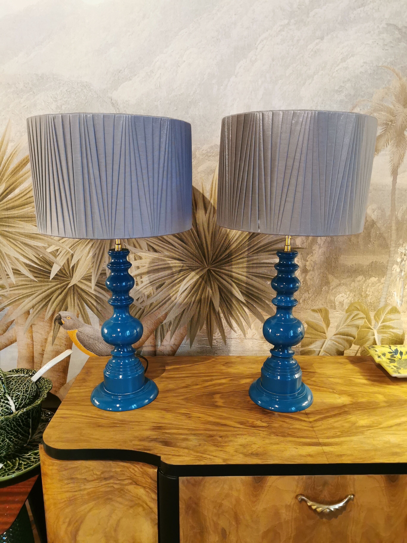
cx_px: 204
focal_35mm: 27
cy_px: 272
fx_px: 423
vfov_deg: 65.3
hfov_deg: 51.4
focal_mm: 5.56
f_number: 1.6
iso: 320
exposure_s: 1/50
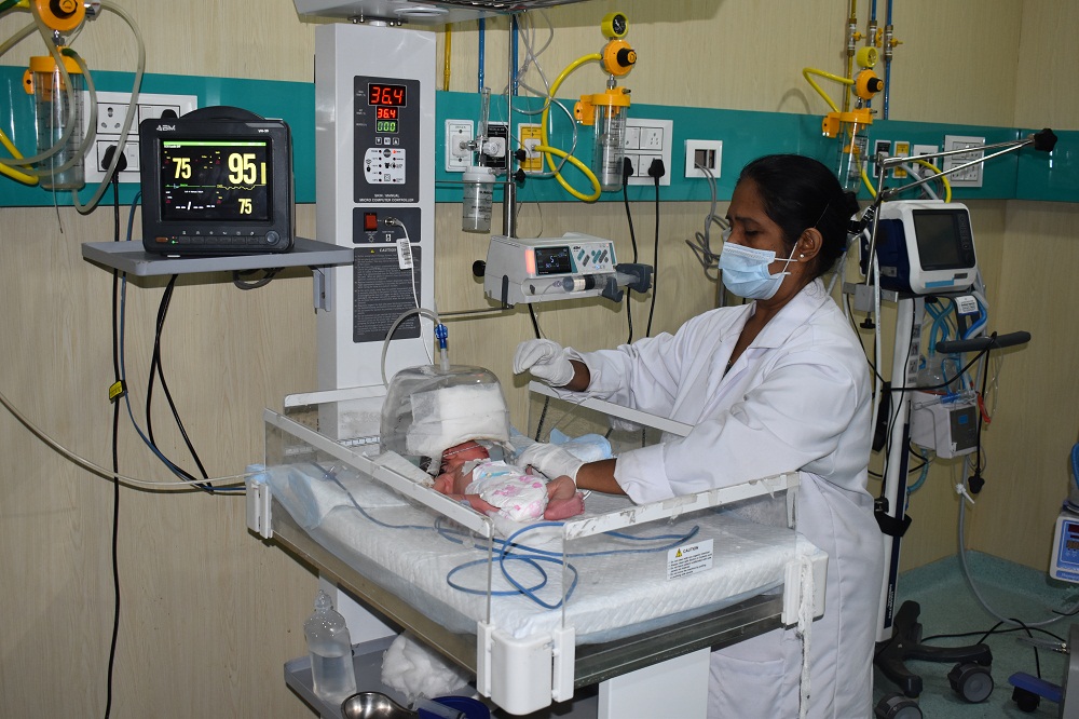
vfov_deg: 35.5
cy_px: 360
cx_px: 540
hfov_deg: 51.3
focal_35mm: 38
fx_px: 1124
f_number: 4.5
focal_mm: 25
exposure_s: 1/80
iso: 800
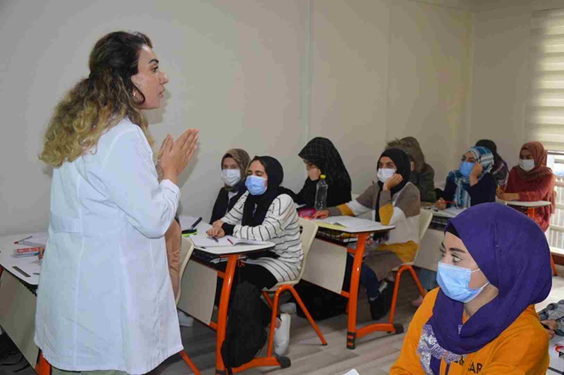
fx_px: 587
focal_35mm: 38
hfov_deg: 51.3
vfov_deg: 35.4
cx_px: 282
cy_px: 188
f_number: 4
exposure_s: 1/60
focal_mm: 25
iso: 450
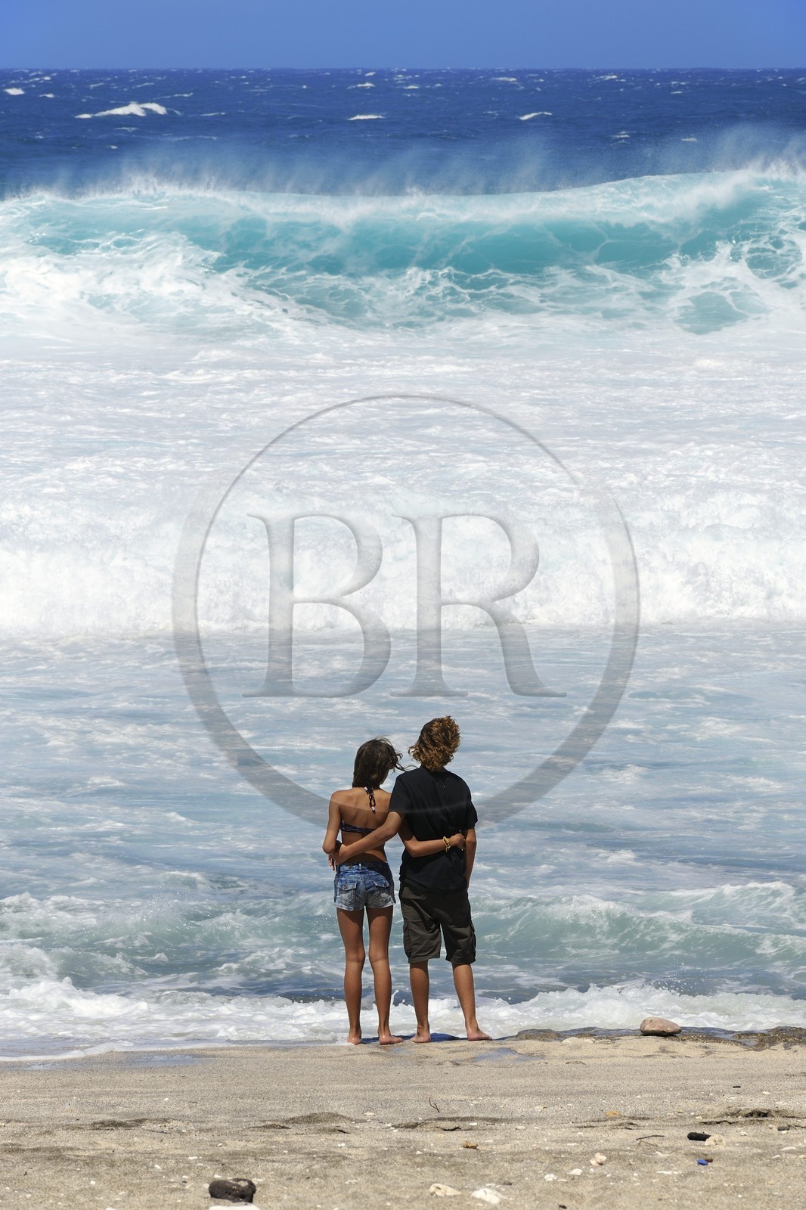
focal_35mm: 200
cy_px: 605
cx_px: 403
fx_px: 6719
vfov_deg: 10.3
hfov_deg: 6.9
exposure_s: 1/320
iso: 200
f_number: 16
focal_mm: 200
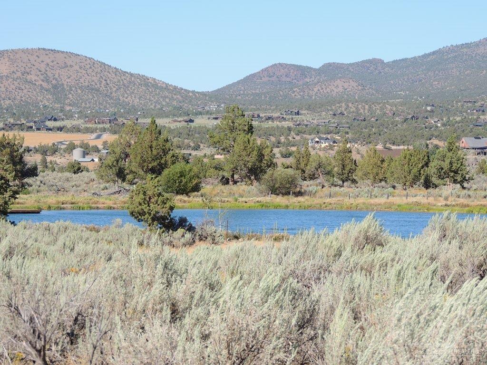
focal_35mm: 135
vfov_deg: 11.0
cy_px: 182
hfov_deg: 14.6
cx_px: 244
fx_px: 1899
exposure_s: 1/500
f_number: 4.3
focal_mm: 24
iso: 100
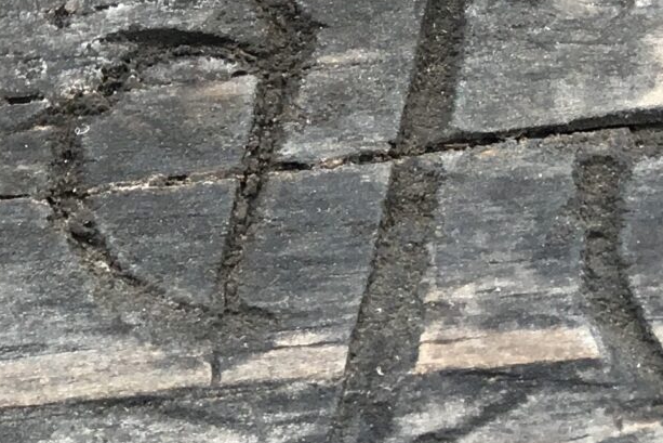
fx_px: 2321
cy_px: -95
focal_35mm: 126
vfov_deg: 10.7
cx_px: -384
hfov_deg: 14.9
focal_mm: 4.15
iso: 25
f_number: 2.2
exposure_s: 1/30
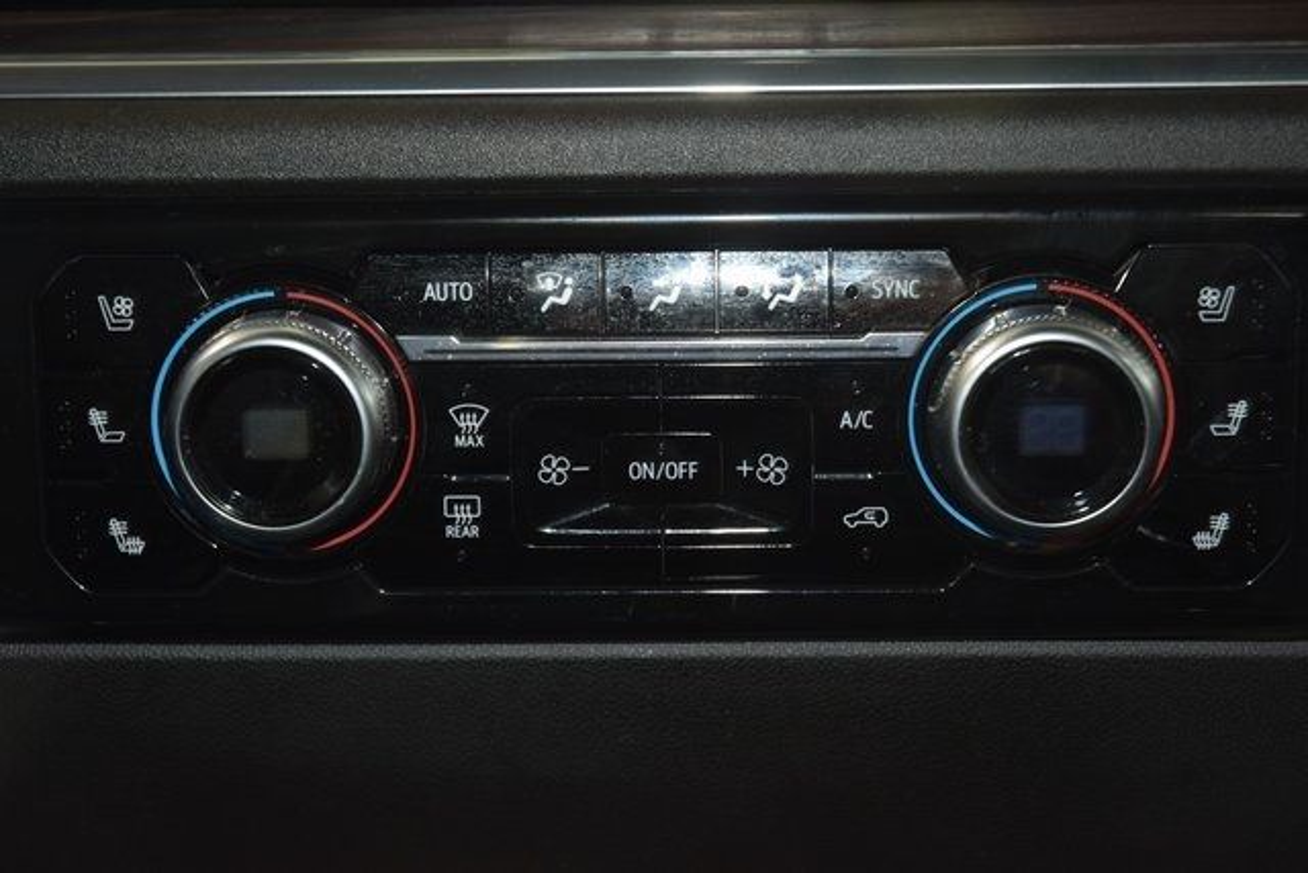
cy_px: 436
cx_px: 654
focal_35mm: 75
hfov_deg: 27.0
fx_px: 2725
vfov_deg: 18.2
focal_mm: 50
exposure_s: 1/3
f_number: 4.5
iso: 800
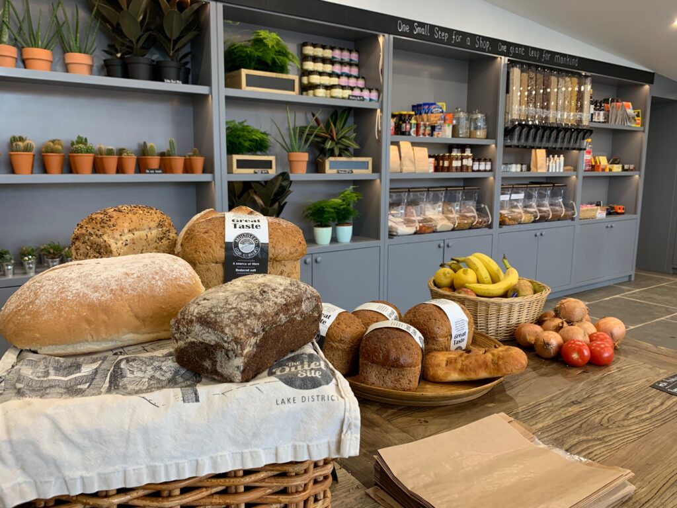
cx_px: 338
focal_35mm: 26
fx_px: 508
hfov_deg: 67.3
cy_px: 254
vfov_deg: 53.1
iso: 80
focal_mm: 4.25
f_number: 1.8
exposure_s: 1/49
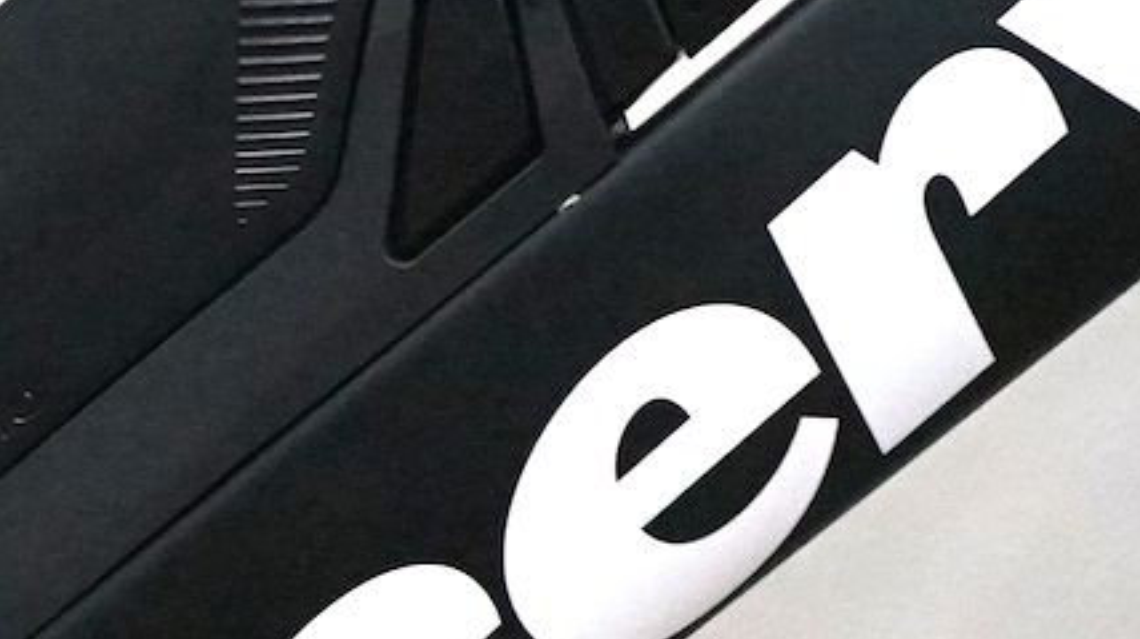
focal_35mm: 200
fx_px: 6041
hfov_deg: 10.4
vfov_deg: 6.1
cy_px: 126
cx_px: -669
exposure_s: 1/160
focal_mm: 43
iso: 4000
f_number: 4.5
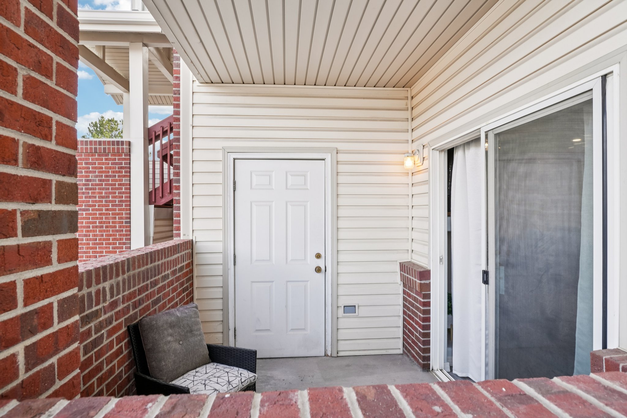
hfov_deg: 85.4
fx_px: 340
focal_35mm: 20
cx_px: 314
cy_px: 209
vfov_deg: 63.2
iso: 100
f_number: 8
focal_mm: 13
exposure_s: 1/60
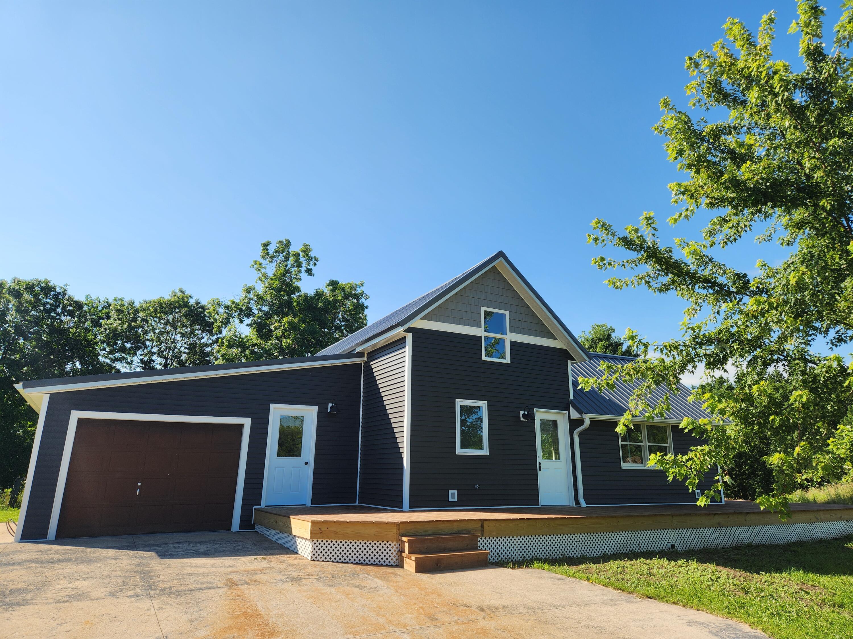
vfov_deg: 58.9
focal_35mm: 23
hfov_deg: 73.9
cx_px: 426
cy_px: 320
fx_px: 567
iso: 20
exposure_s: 1/1139
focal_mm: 5.4
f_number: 1.8
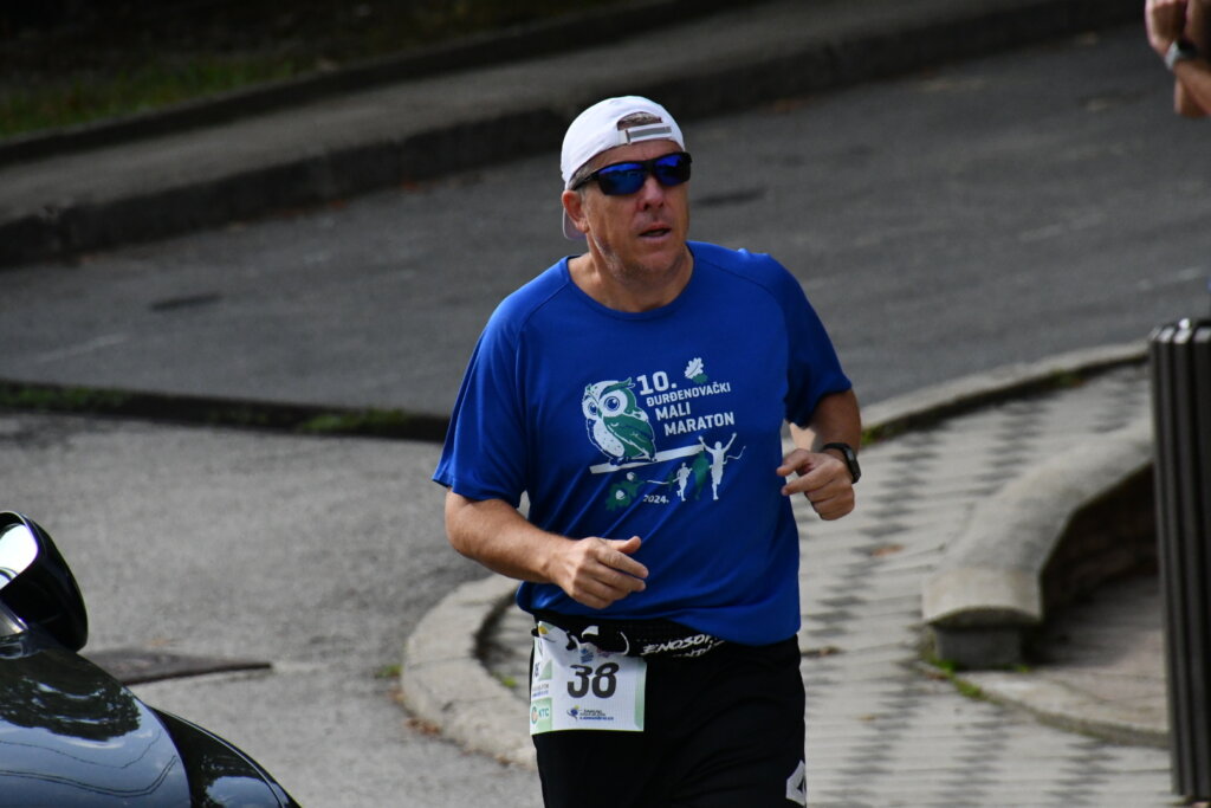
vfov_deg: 2.3
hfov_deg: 3.4
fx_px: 20185
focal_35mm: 600
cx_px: 606
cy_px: 404
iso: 3200
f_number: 10
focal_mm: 400
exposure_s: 1/6400
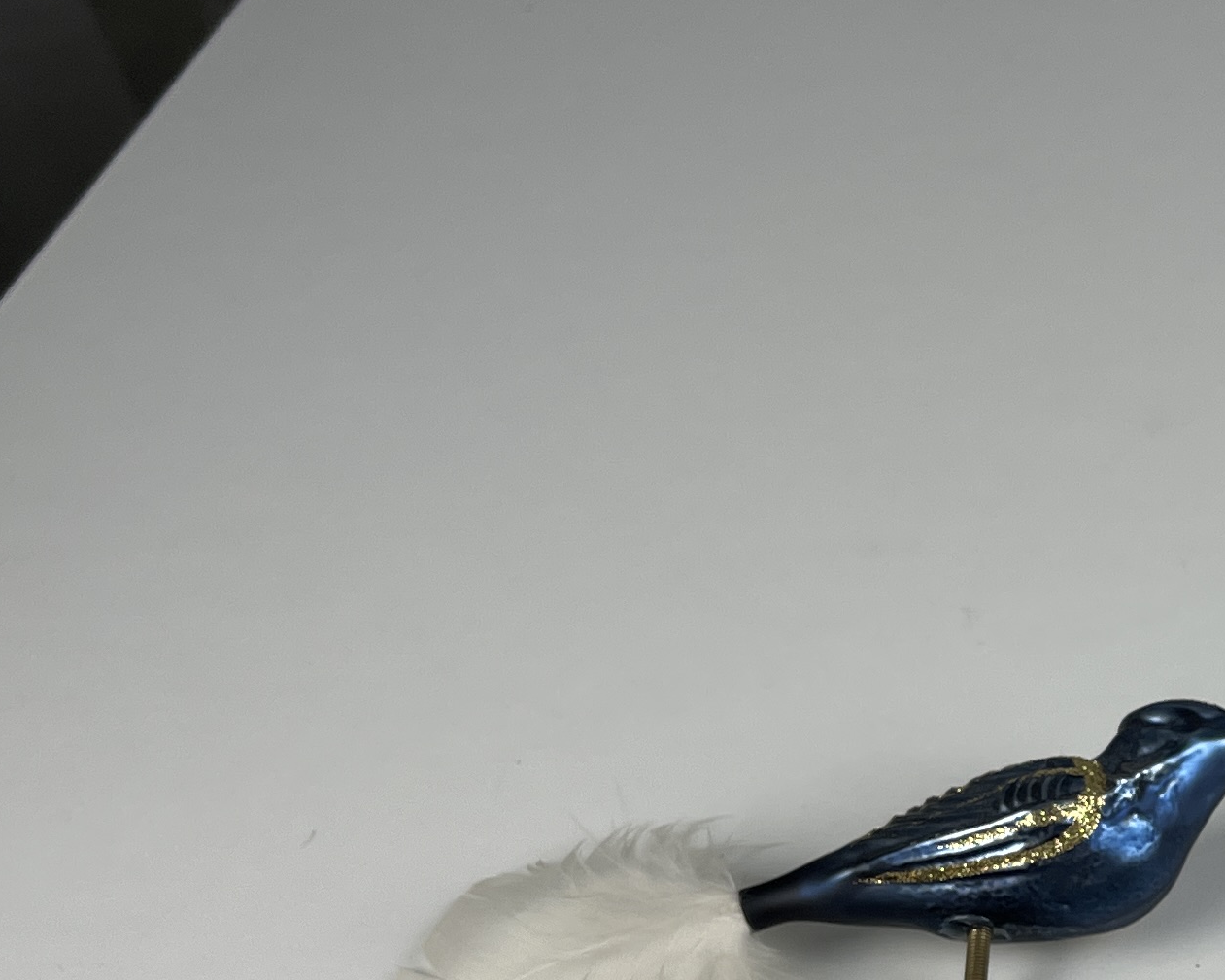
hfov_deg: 21.9
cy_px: 1003
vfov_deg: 19.1
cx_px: 1603
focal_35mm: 78
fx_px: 2828
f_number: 1.6
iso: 32
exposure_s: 1/234
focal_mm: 5.1
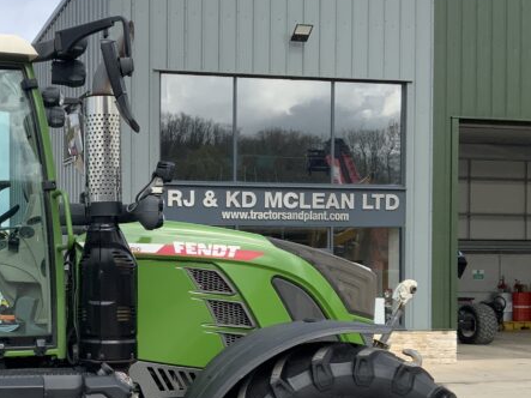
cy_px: 289
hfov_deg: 28.2
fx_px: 1027
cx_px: 91
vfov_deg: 21.8
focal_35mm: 67
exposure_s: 1/1412
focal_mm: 3
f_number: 1.8
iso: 16
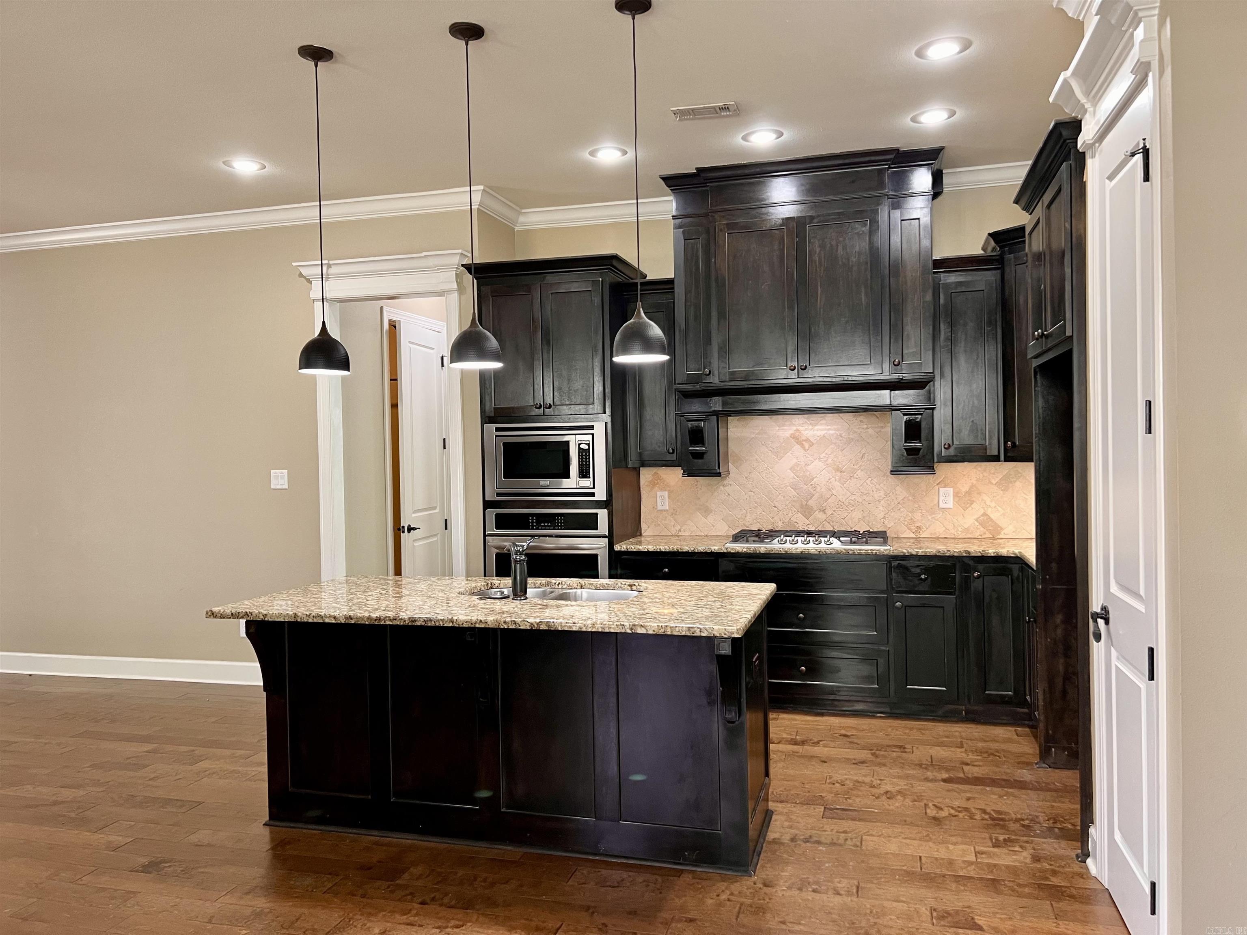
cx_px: 624
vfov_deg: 53.1
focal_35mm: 26
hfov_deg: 67.3
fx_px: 937
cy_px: 468
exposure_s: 1/60
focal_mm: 5.7
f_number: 1.5
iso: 125
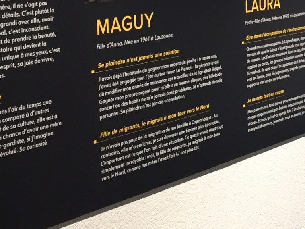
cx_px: 282
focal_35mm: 98
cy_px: 0
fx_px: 863
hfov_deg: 19.6
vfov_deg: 14.8
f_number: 2.2
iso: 40
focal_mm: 4.15
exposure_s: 1/33
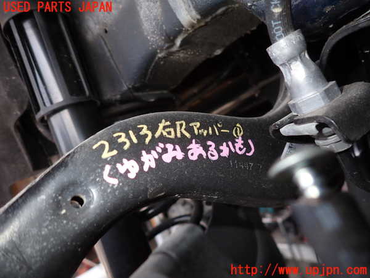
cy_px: 139
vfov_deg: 54.9
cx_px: 185
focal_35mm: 25
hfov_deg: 69.4
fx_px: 267
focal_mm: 4.5
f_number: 5.6
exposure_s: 1/30
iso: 100
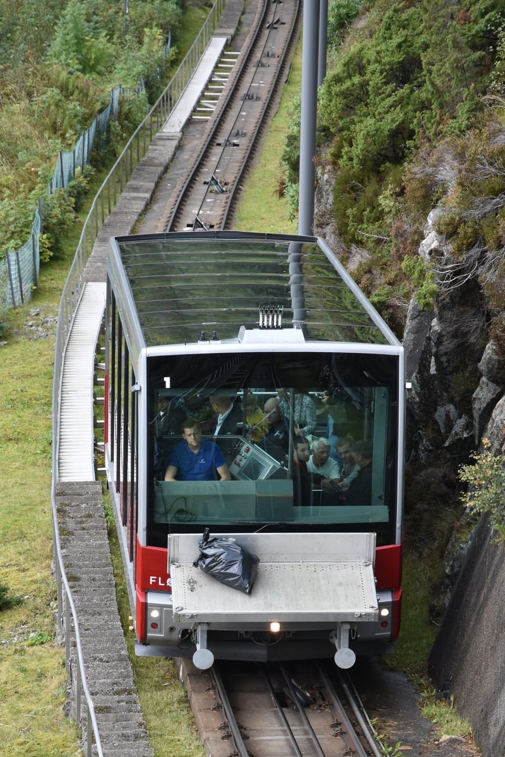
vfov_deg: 13.0
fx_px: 3314
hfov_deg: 8.7
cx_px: 252
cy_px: 378
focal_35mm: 158
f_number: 7.1
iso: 800
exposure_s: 1/800
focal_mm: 105
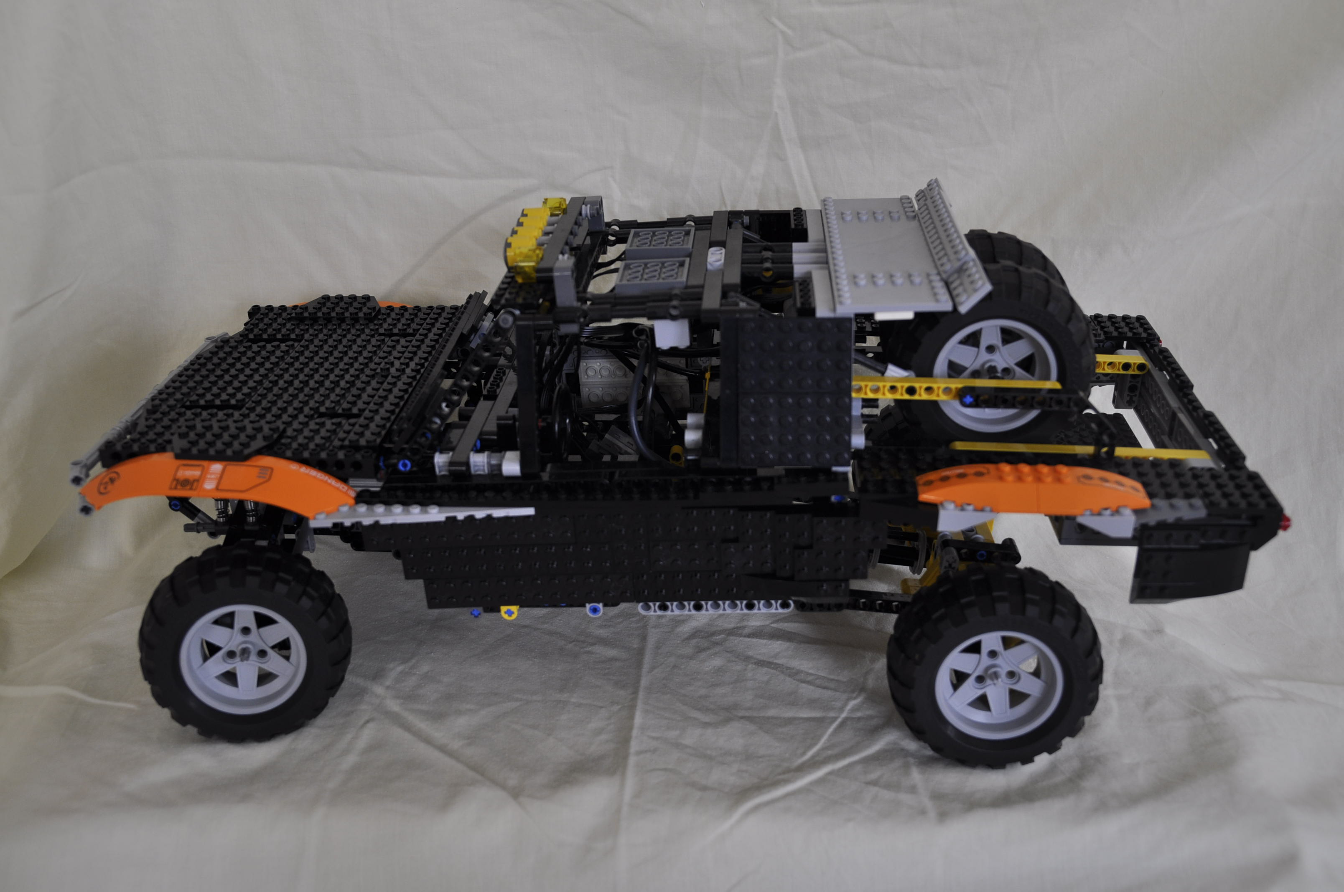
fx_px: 1342
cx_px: 672
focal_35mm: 36
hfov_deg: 53.2
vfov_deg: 36.8
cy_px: 446
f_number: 4
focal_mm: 24
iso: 200
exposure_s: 1/60
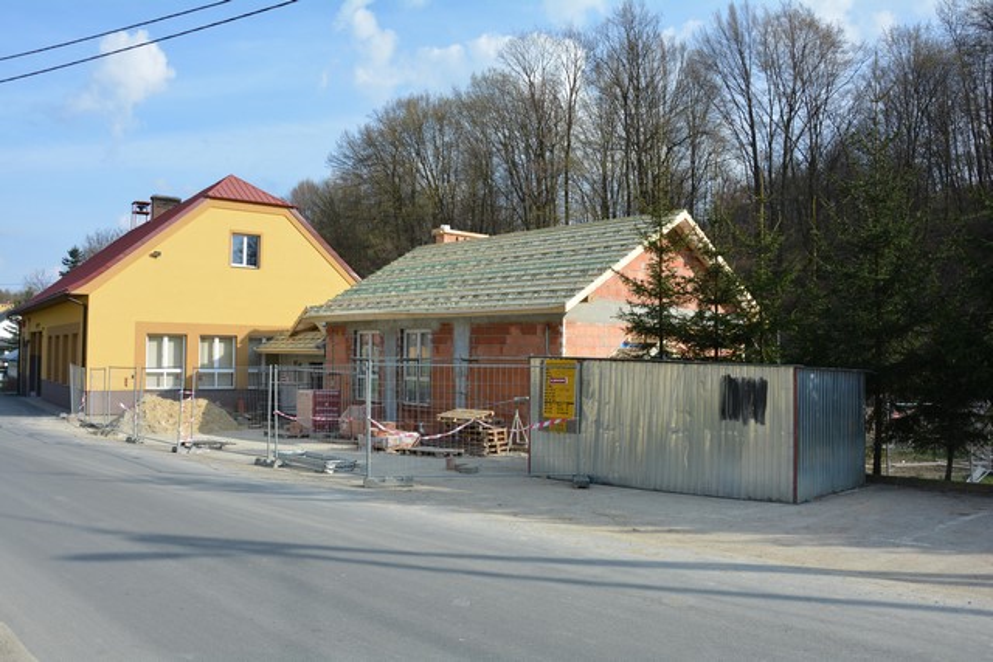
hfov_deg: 67.4
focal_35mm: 27
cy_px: 331
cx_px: 496
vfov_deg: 48.0
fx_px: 745
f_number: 8
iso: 125
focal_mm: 18
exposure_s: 1/250
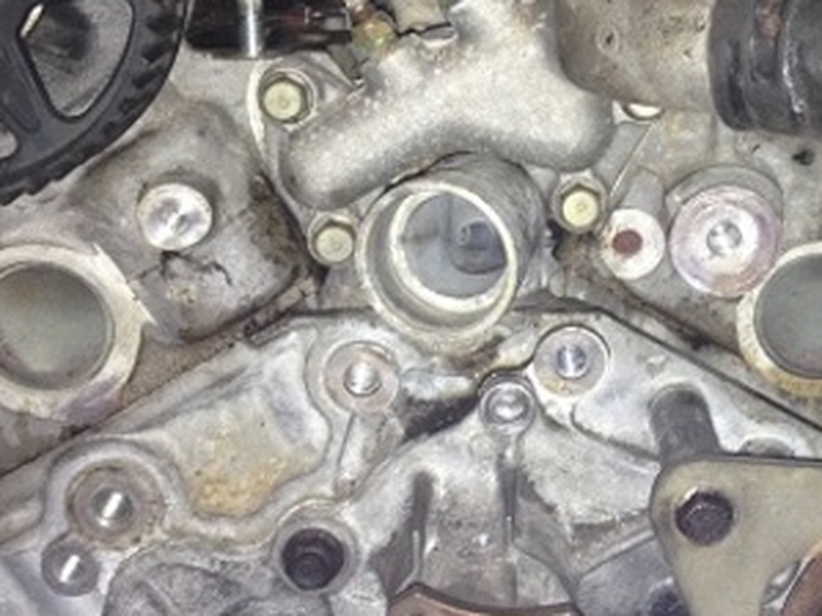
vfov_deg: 19.6
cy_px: 248
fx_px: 1780
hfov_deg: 25.8
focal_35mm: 75
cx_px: 569
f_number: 2.4
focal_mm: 4.28
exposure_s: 1/16
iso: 100
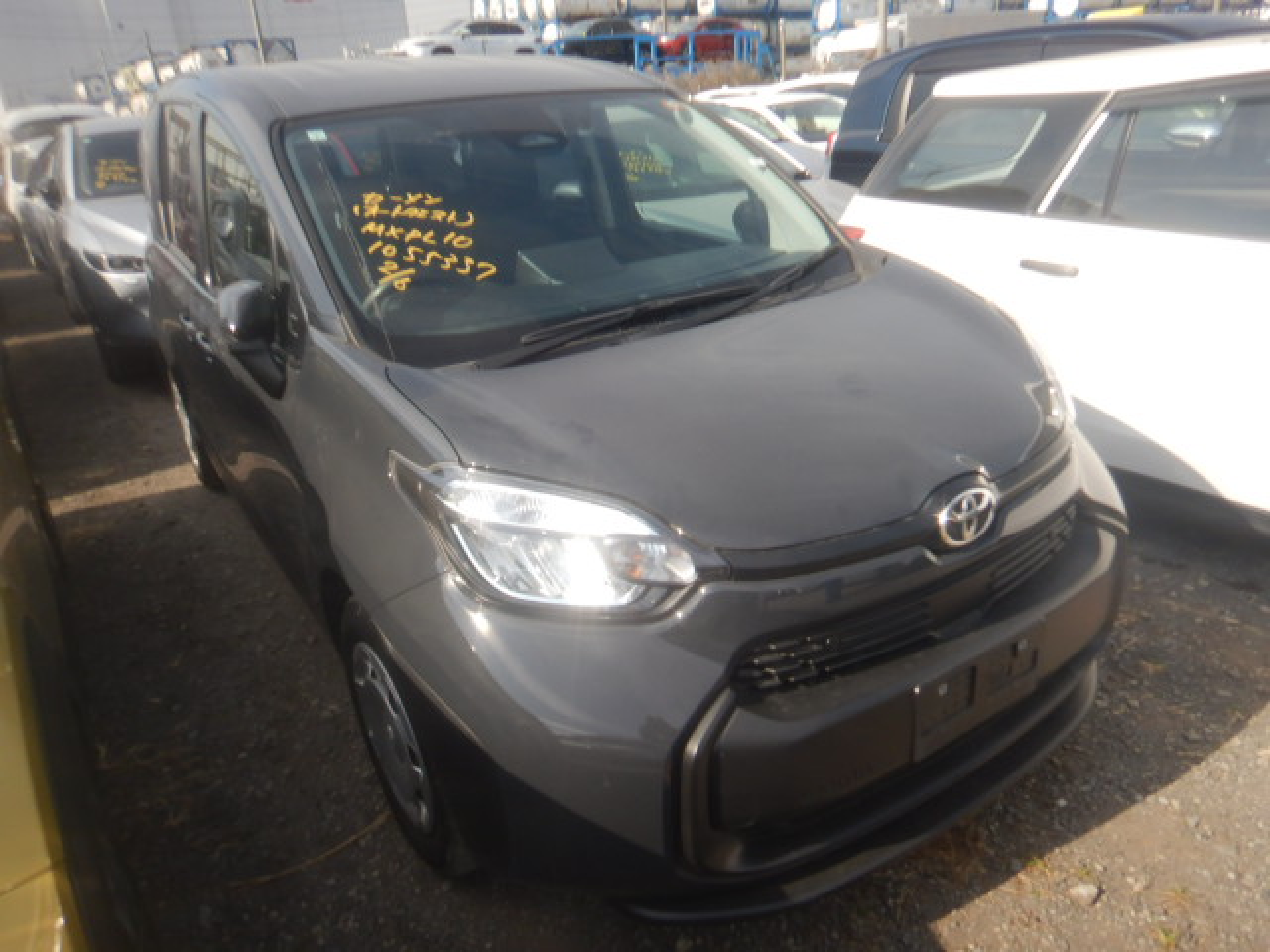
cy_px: 476
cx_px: 635
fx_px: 881
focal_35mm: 24
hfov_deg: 71.6
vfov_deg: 56.8
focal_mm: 4.3
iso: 125
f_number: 2.8
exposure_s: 1/400
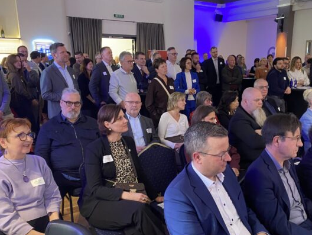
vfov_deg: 44.1
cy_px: 131
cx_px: 177
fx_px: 289
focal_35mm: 32
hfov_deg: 56.6
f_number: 1.8
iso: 800
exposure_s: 1/30
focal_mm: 4.25
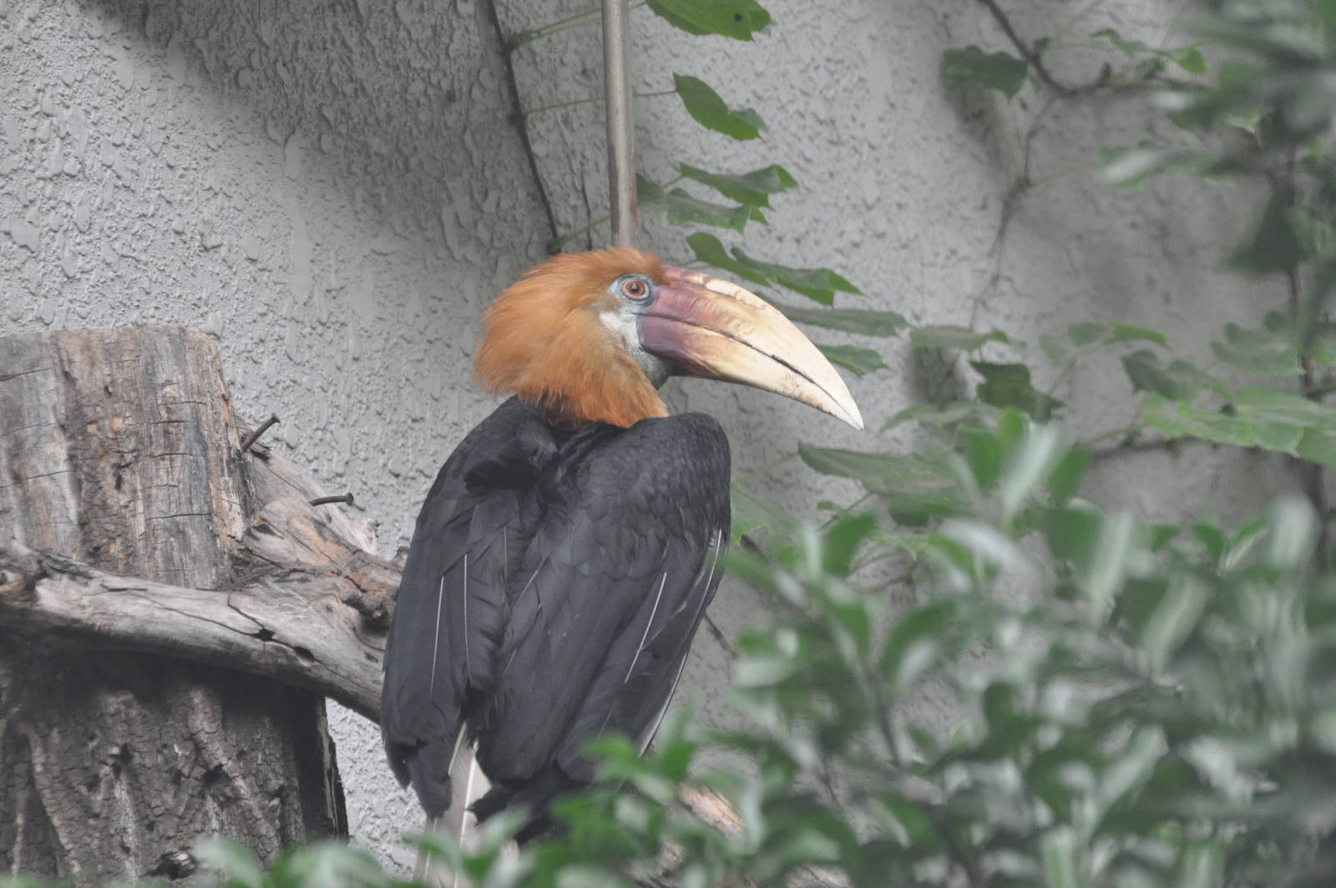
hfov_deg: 8.1
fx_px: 9453
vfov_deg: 5.4
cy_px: 444
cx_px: 668
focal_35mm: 255
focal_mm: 170
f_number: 5
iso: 1600
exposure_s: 1/200
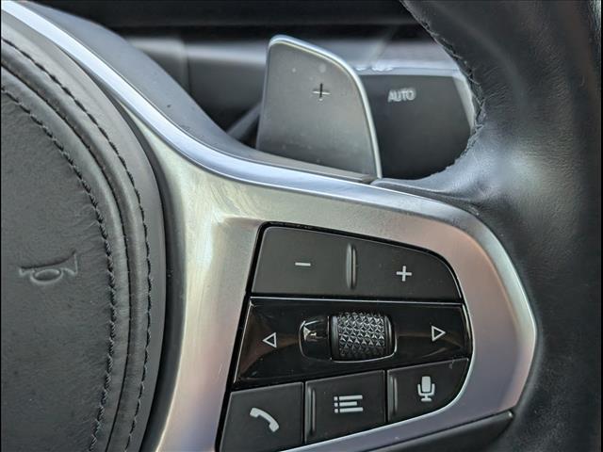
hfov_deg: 38.9
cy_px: 226
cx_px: 302
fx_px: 854
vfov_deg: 29.7
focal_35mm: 49
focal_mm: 6.9
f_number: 1.68
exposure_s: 1/588
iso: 157
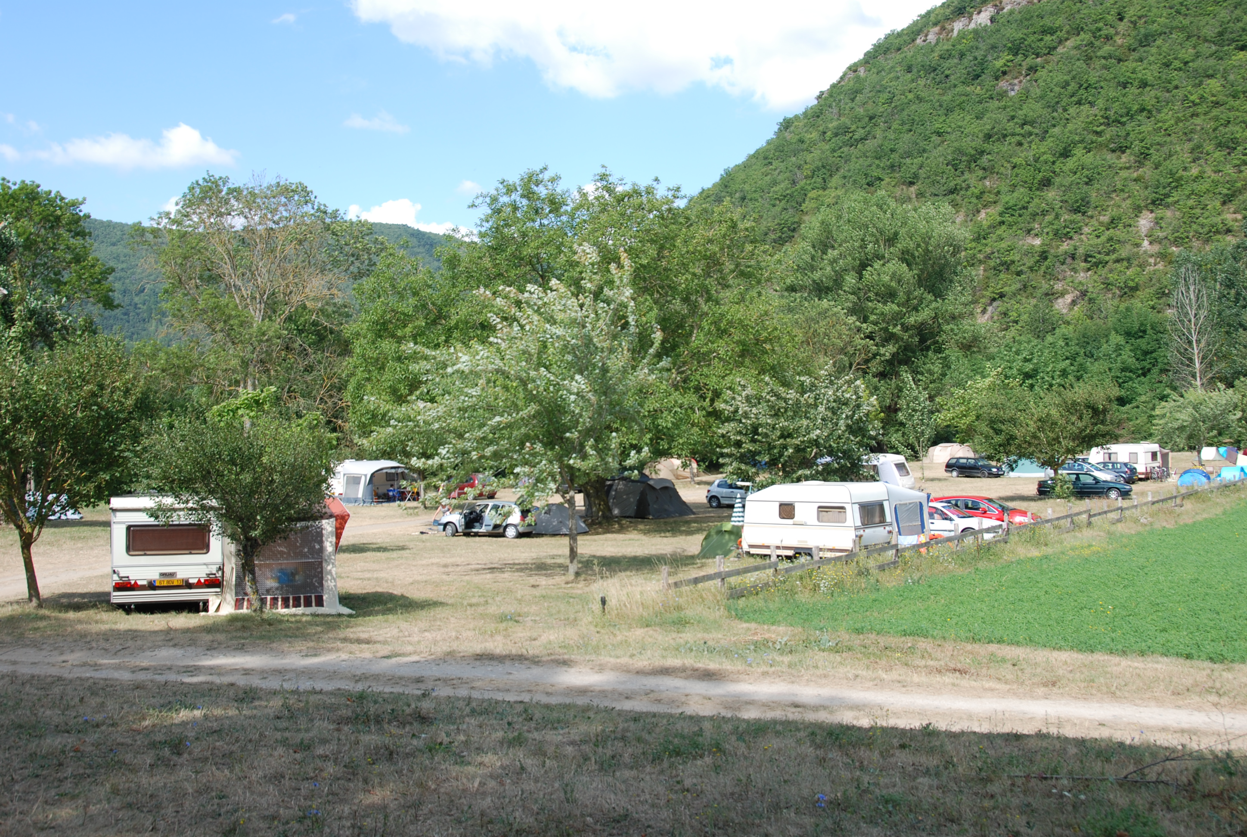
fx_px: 1250
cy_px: 418
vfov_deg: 37.0
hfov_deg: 53.0
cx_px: 624
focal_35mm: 36
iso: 100
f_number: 6.7
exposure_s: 1/180
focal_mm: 24
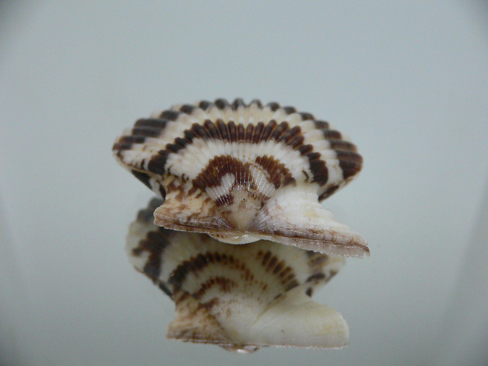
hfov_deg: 52.6
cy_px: 183
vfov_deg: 40.7
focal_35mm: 35
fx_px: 493
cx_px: 244
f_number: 2.8
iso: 200
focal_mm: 4.6
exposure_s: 1/60
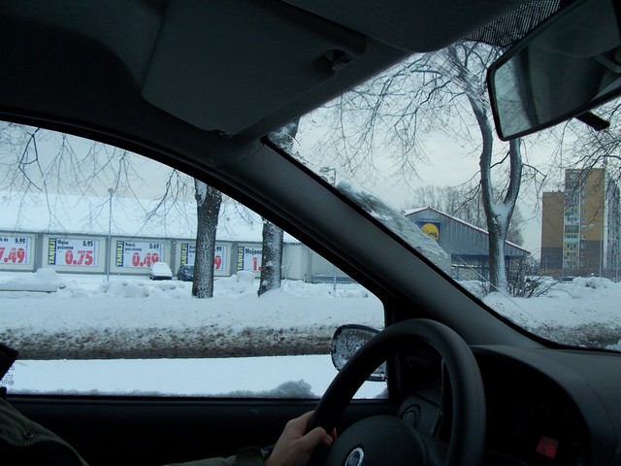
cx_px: 310
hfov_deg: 52.6
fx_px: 628
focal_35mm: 35
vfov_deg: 40.7
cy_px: 233
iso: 80
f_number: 2.8
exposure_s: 1/250
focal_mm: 6
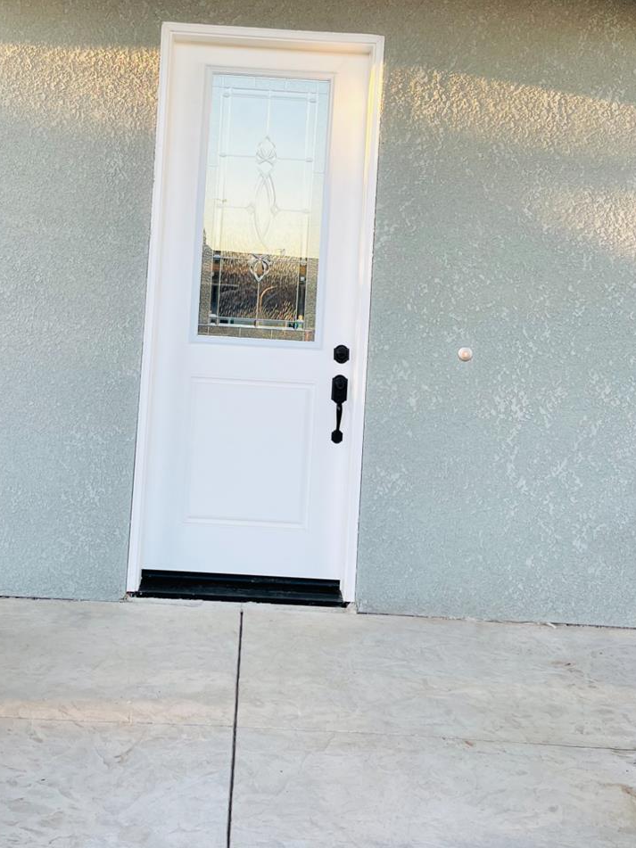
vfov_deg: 44.8
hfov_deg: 35.1
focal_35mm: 41
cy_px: 254
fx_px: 1005
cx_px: 279
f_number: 1.6
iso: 40
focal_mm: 5.1
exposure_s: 1/209
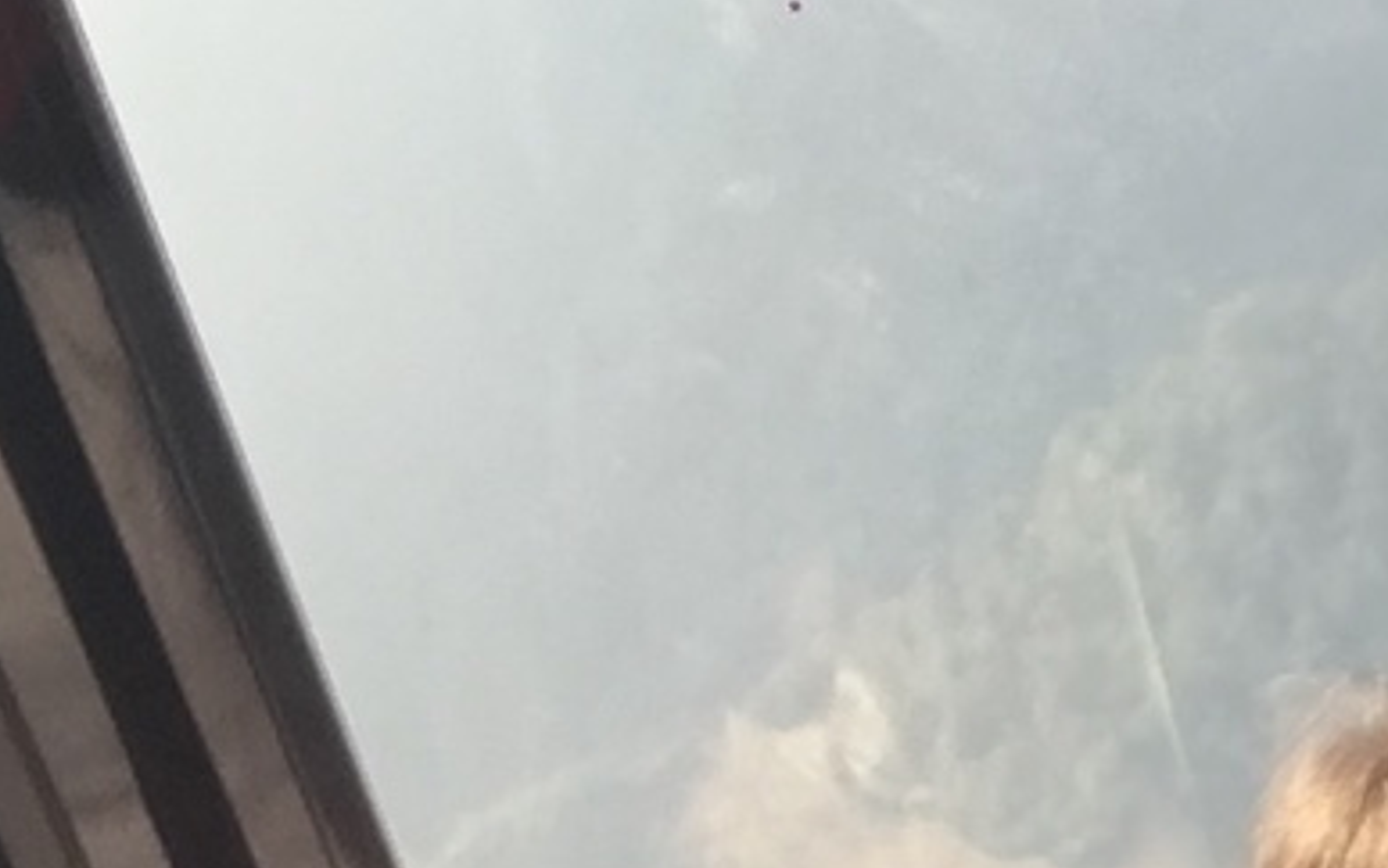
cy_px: 1062
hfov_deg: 23.7
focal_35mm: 87
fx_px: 3291
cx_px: 943
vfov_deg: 14.5
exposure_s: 1/100
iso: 32
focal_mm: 2.65
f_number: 2.2
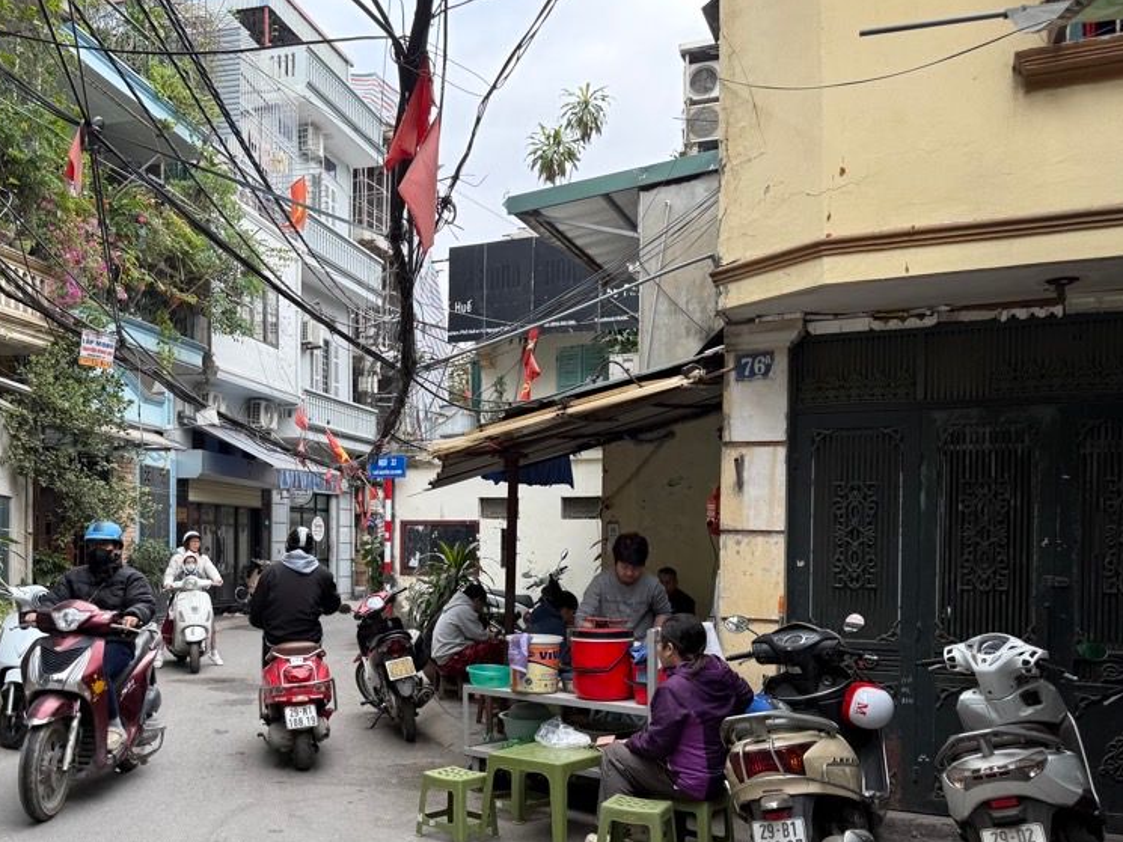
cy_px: 560
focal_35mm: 33
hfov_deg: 54.4
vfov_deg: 42.4
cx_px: 392
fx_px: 1071
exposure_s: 1/183
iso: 64
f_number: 1.78
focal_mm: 6.76
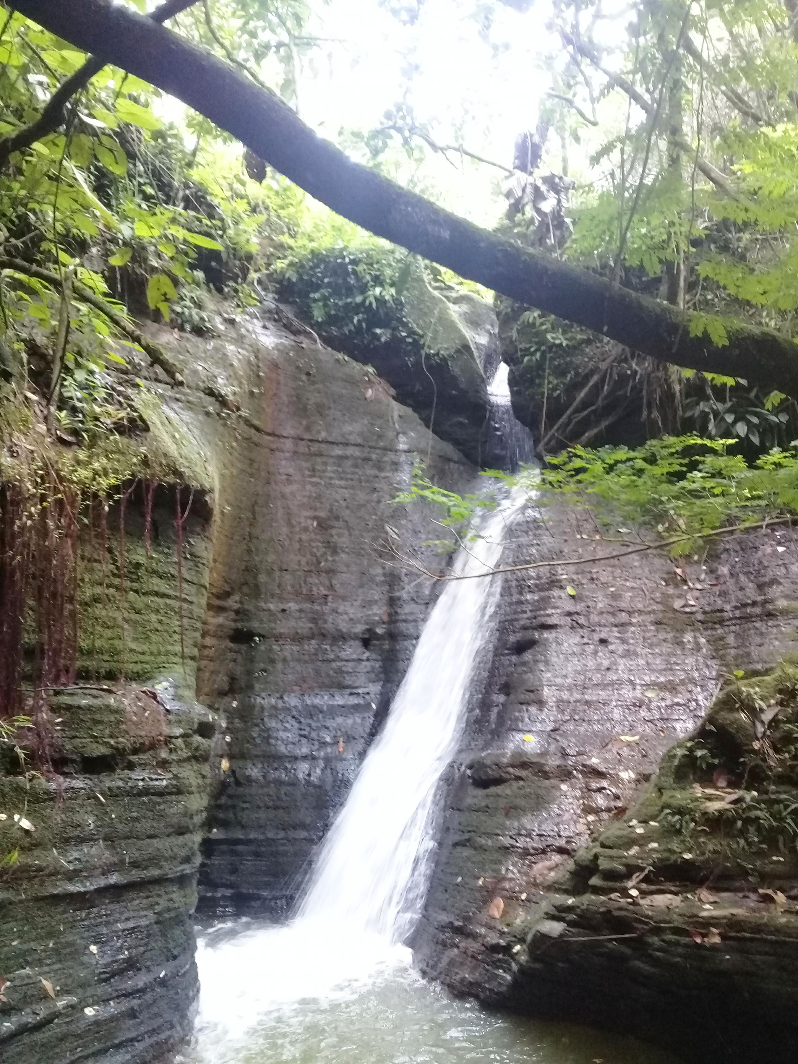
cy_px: 532
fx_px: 953
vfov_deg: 58.4
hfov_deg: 45.4
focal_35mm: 31
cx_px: 399
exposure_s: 1/24
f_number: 2.2
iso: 200
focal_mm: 3.3
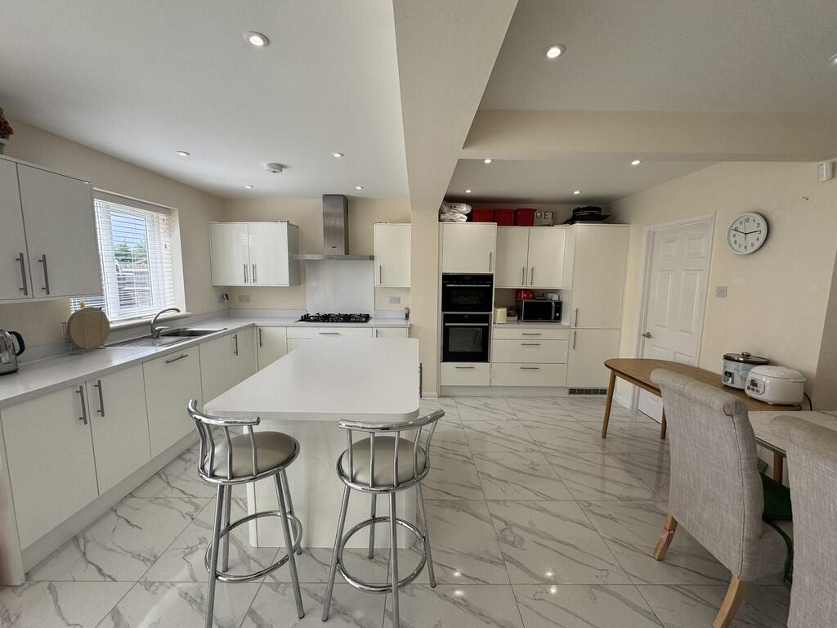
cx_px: 418
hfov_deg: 102.1
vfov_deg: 85.7
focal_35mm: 14
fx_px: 339
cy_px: 314
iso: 40
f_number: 2.2
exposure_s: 1/302
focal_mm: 2.22
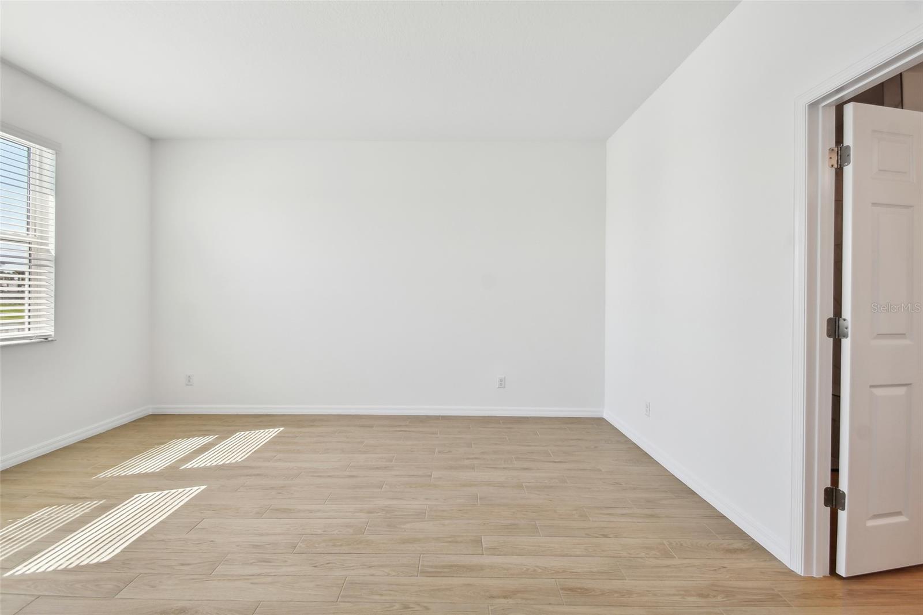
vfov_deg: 77.3
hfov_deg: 100.4
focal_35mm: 15
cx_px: 462
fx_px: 384
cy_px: 308
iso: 100
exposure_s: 1/60
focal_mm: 10
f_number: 7.1
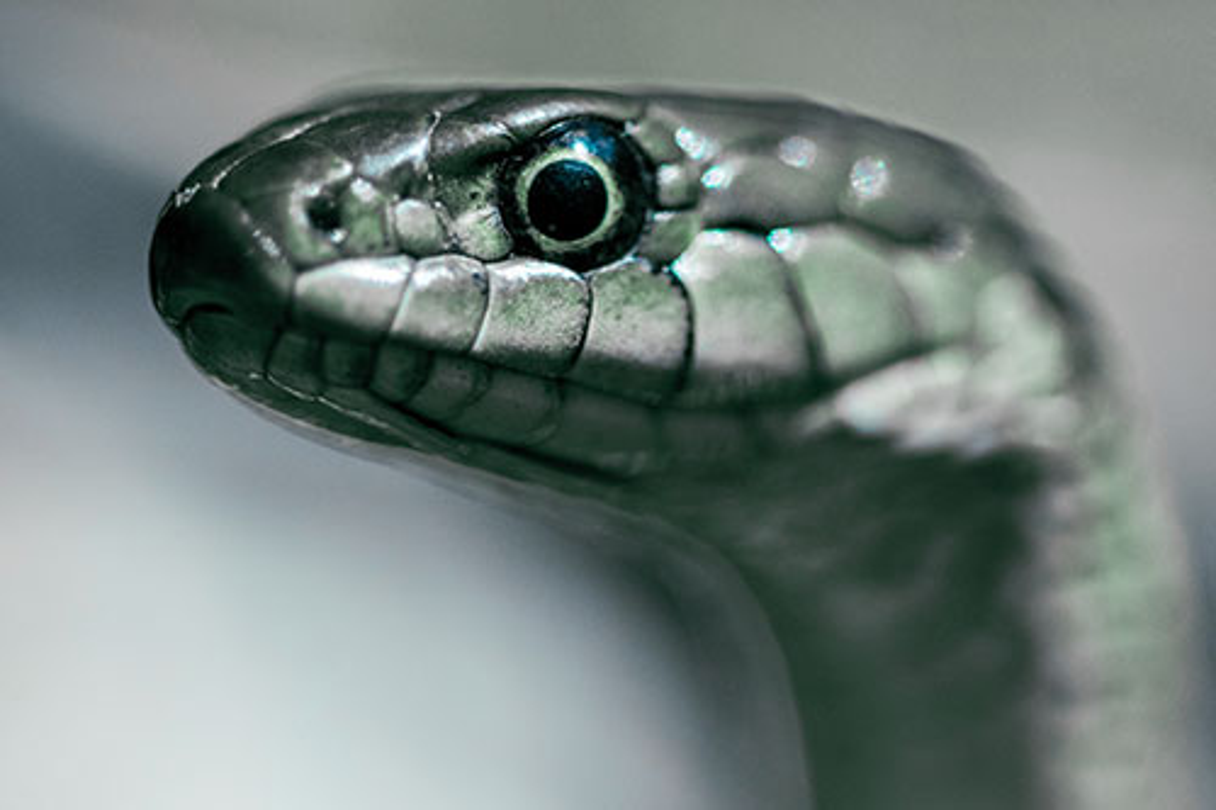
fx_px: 7091
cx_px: 608
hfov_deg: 9.8
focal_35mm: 210
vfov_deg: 6.5
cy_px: 405
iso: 720
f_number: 8.5
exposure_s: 1/2500
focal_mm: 210
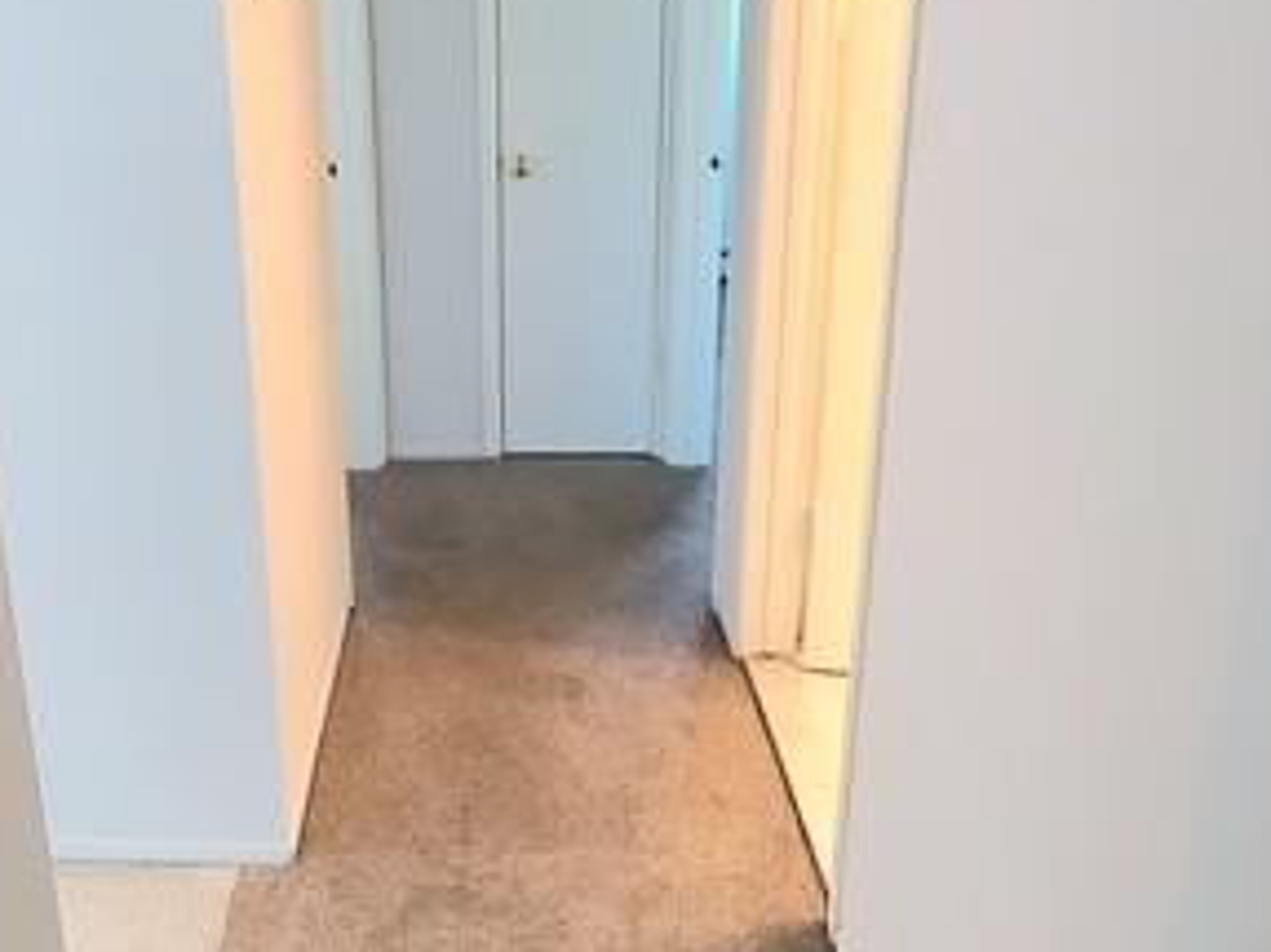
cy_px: 323
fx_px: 1064
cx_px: 412
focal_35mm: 29
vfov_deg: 47.5
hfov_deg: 60.1
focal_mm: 2.2
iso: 400
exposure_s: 1/30
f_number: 2.2
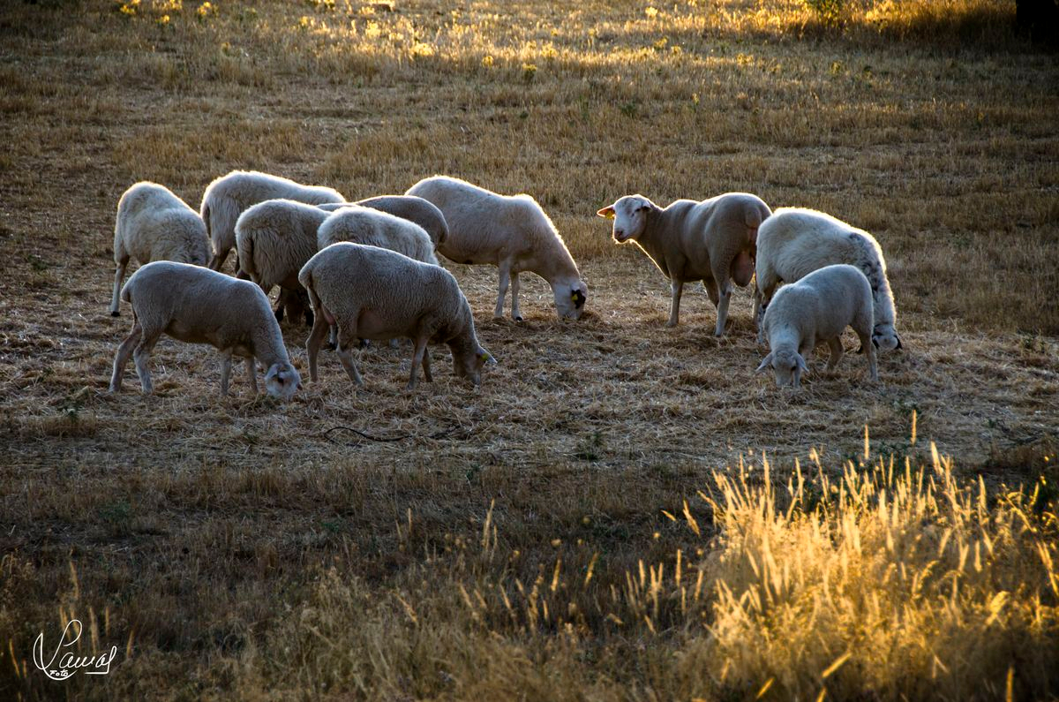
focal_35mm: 202
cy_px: 351
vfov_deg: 6.8
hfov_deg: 10.2
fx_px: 5945
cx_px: 530
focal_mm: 135
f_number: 5.6
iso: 100
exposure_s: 1/100
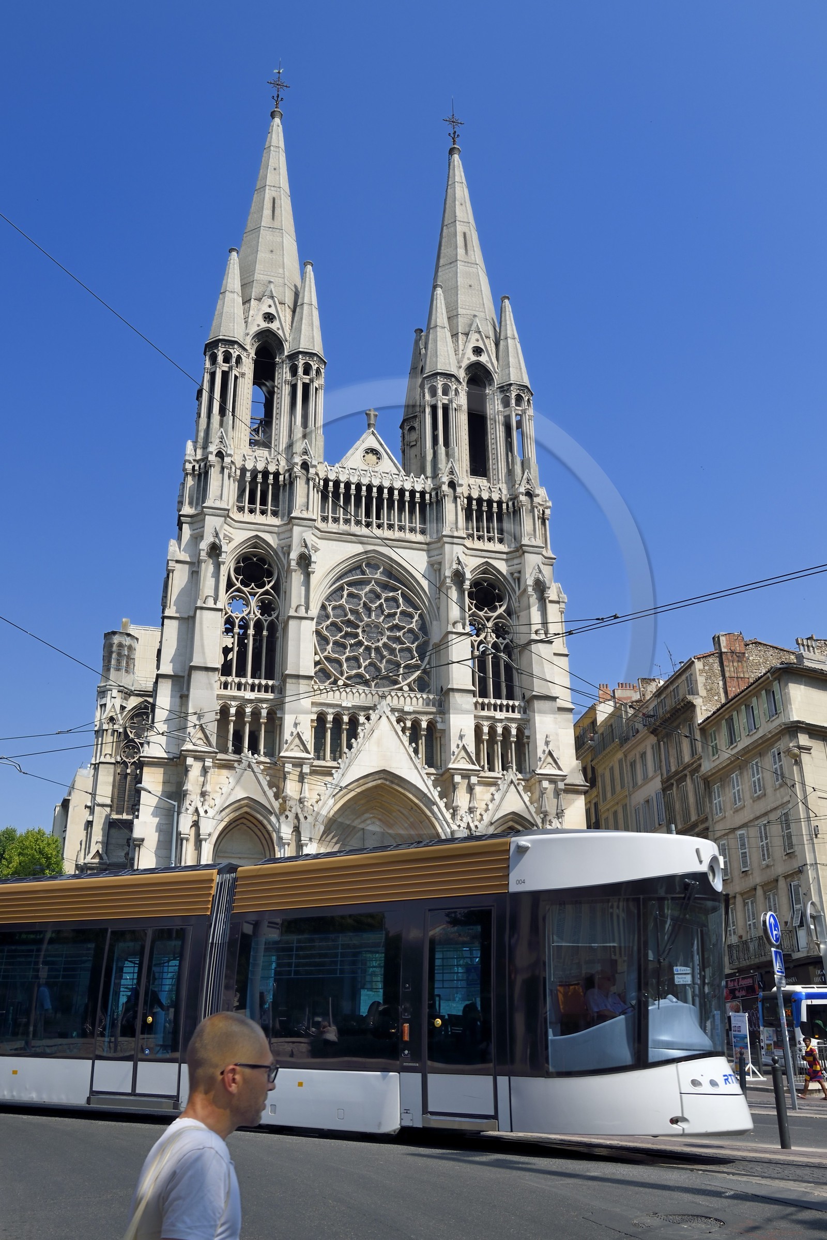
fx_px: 1034
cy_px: 620
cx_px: 414
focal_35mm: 30
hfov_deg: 43.6
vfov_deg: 61.9
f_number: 16
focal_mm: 30
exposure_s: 1/250
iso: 200
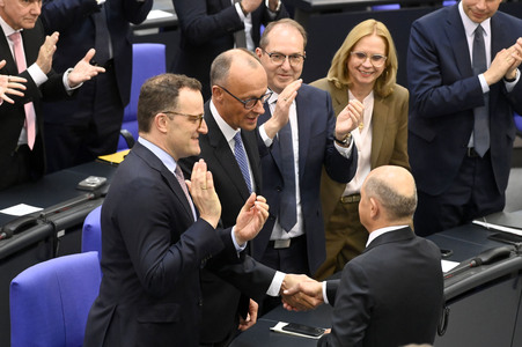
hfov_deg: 8.2
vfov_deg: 5.5
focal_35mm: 250
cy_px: 174
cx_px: 261
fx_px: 3622
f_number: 5.6
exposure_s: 1/400
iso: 10000
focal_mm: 250
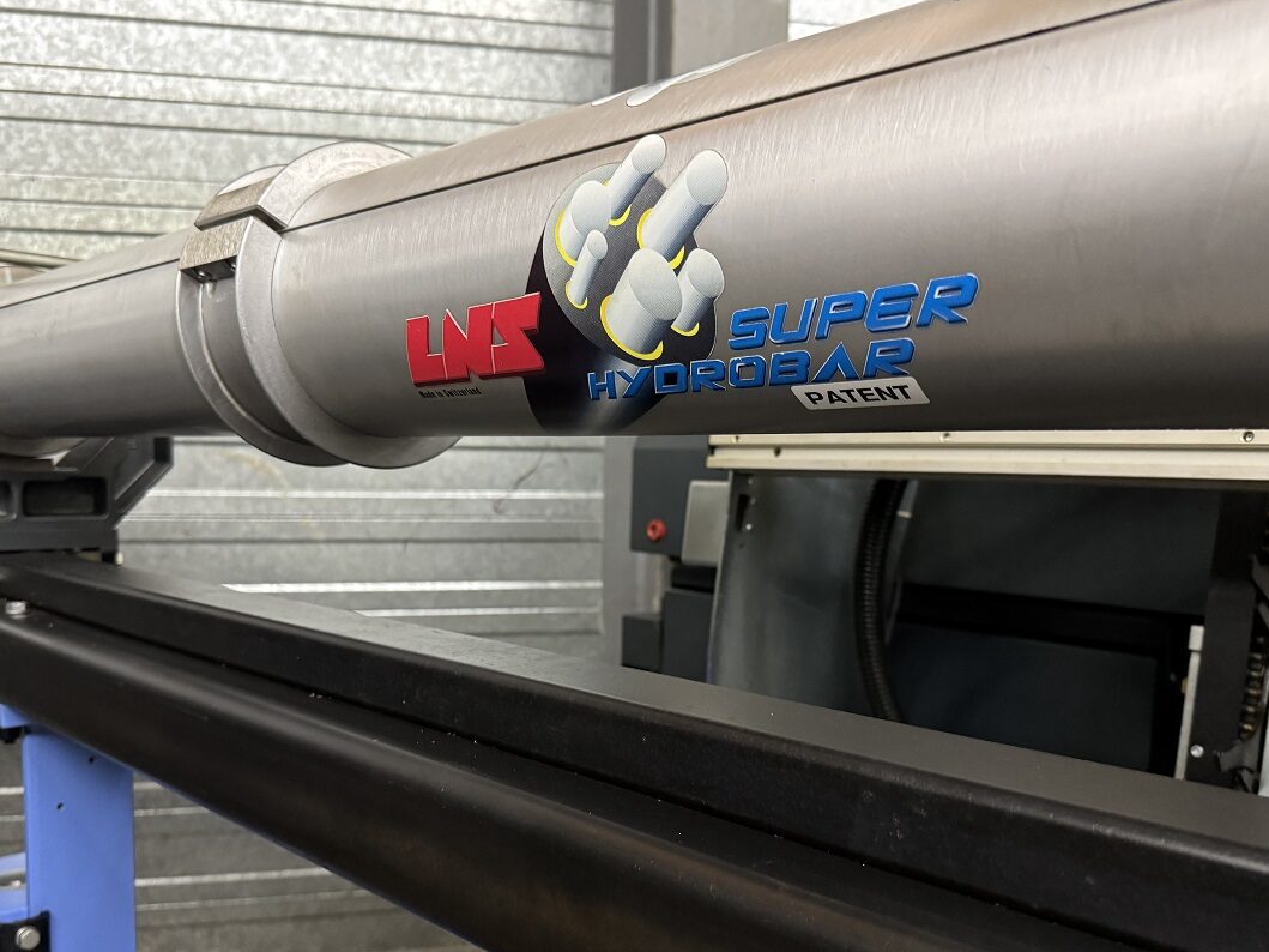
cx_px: 575
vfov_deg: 47.9
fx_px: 1063
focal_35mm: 29
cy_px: 570
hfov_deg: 61.5
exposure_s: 1/33
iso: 640
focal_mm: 6.76
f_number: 1.78
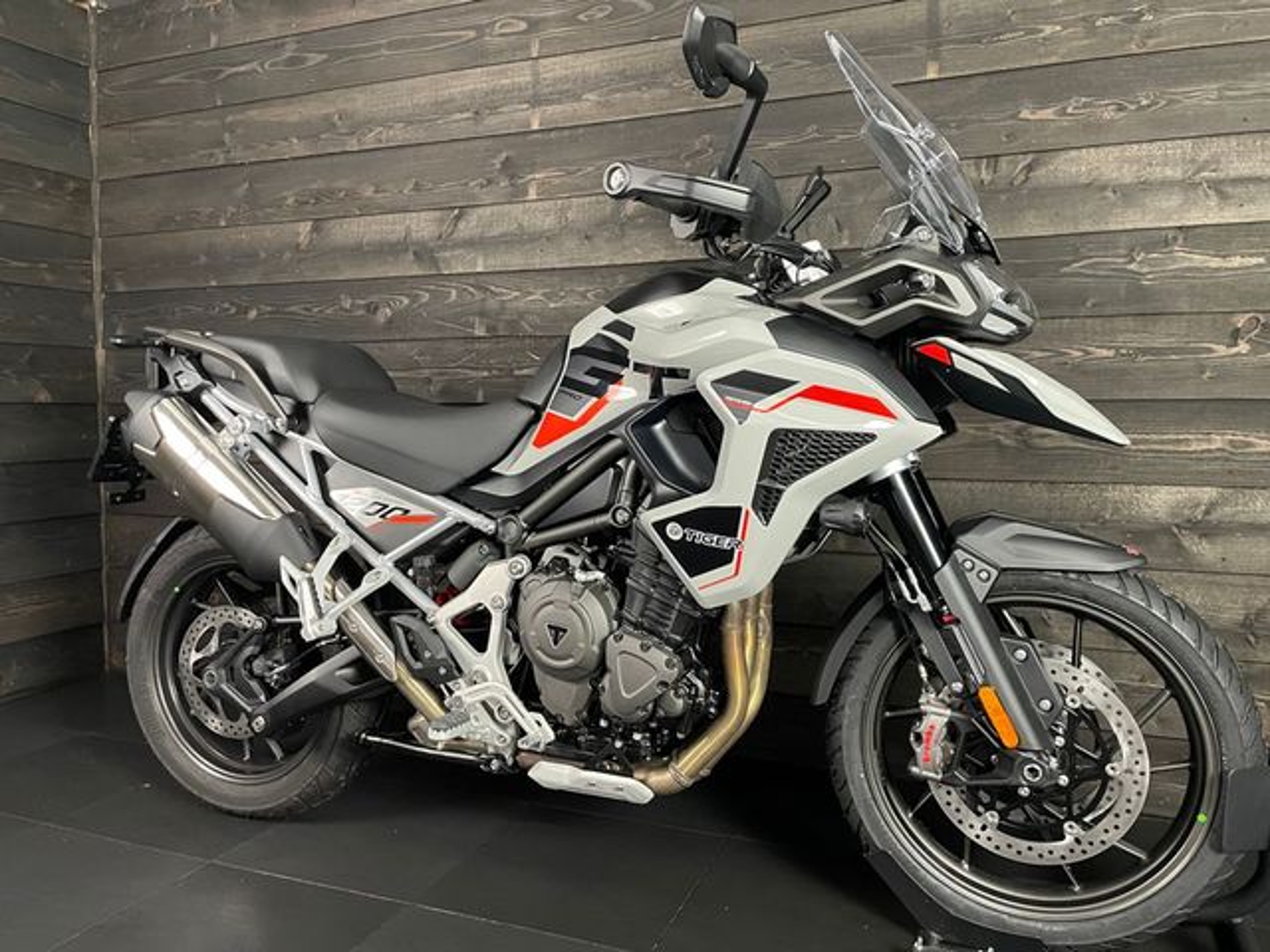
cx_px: 635
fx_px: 954
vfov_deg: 53.1
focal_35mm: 26
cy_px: 476
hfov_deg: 67.3
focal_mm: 4.2
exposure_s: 1/33
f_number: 1.6
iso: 400
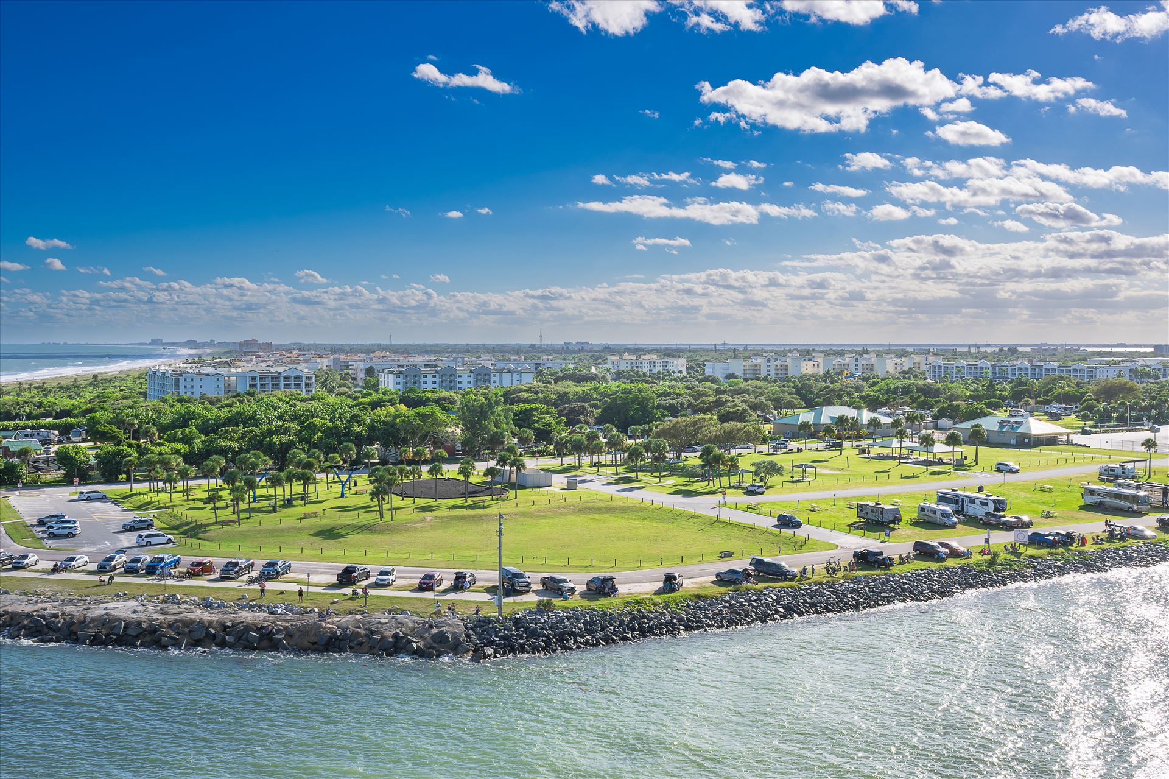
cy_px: 390
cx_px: 584
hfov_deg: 53.1
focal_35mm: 36
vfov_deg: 36.9
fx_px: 1169
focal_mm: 24
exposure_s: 1/200
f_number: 11
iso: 64
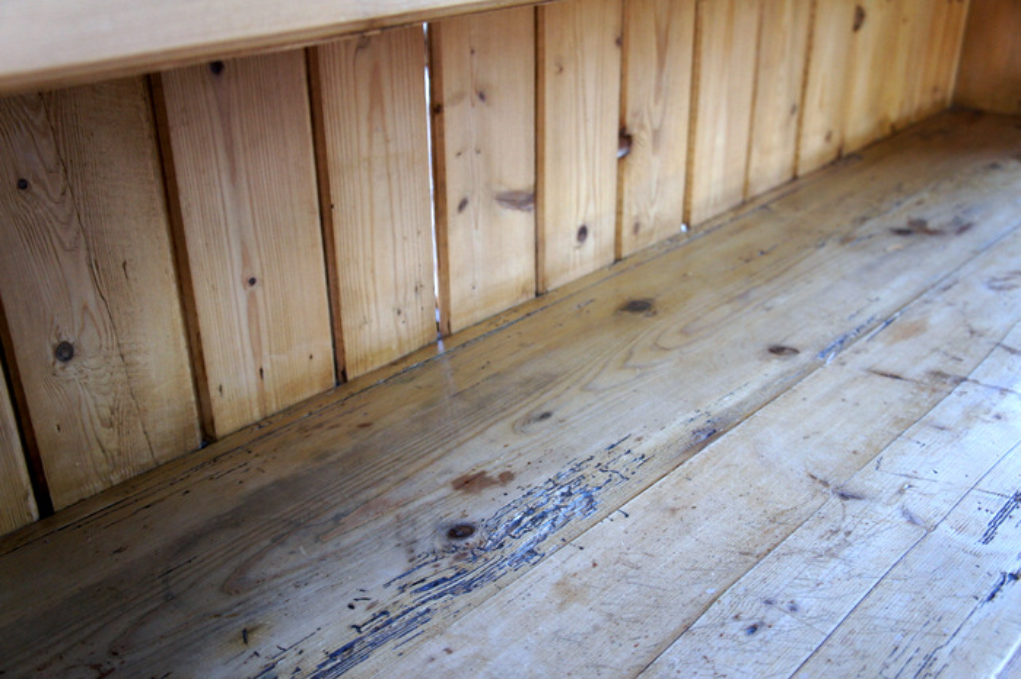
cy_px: 340
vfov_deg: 38.3
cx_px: 510
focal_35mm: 34
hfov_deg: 55.2
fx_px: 977
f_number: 4
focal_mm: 23
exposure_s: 1/40
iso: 640
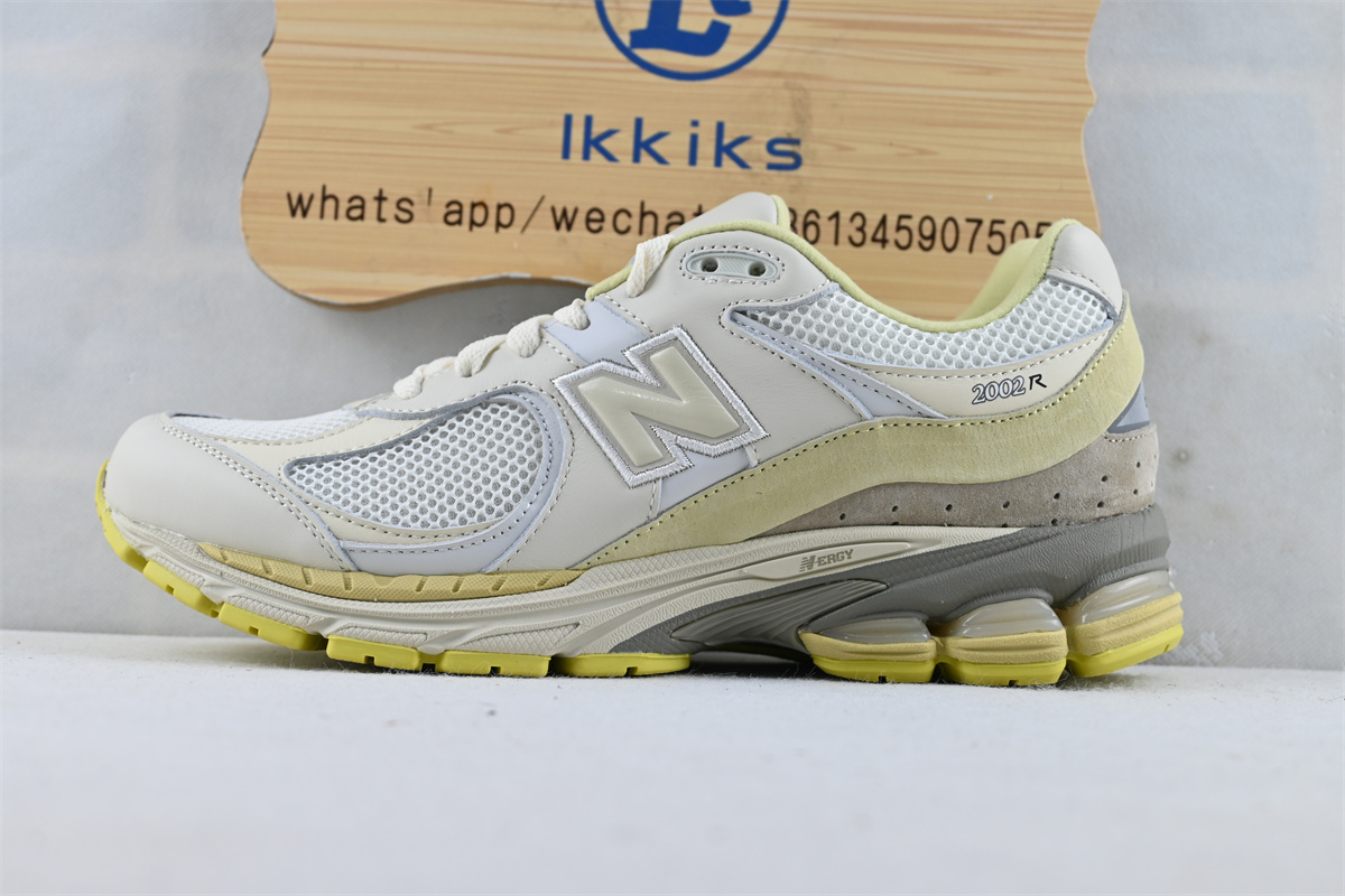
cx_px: 672
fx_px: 1821
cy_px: 448
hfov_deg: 40.5
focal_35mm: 49
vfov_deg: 27.7
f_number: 5
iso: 100
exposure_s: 1/50
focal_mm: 32.5
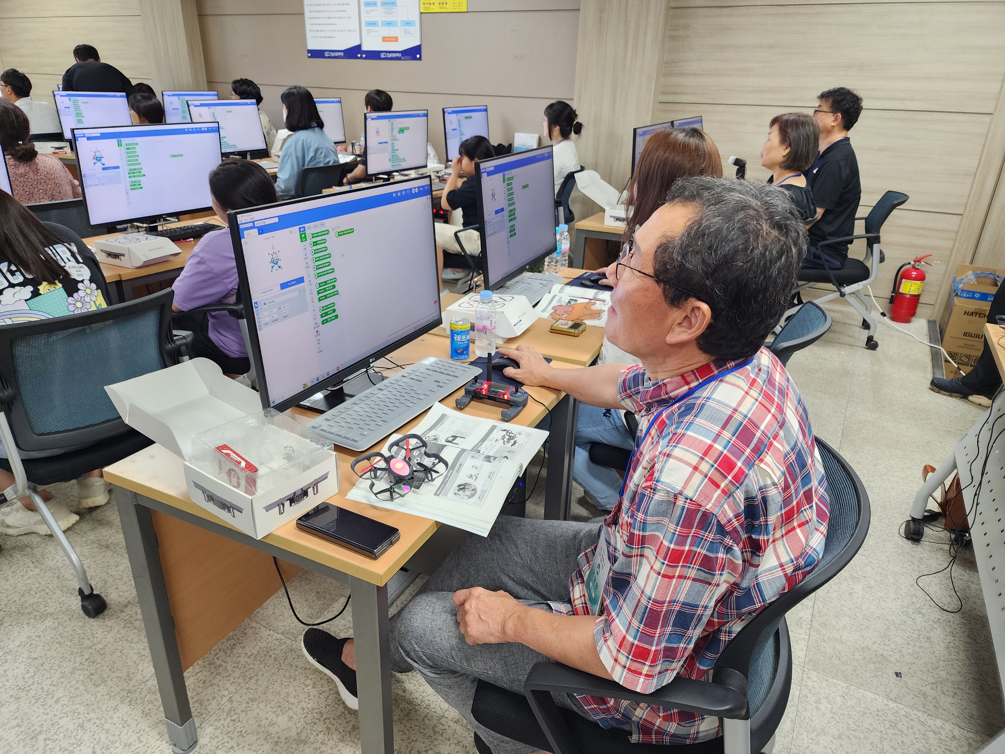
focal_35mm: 23
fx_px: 668
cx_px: 502
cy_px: 377
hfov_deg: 73.9
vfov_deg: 58.9
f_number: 1.8
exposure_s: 1/120
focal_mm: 6.4
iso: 250
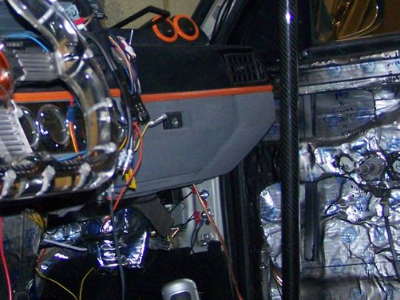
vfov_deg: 15.2
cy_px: 62
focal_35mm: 97
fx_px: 1121
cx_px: 61
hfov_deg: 19.9
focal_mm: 6.3
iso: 160
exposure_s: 1/60
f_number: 2.8
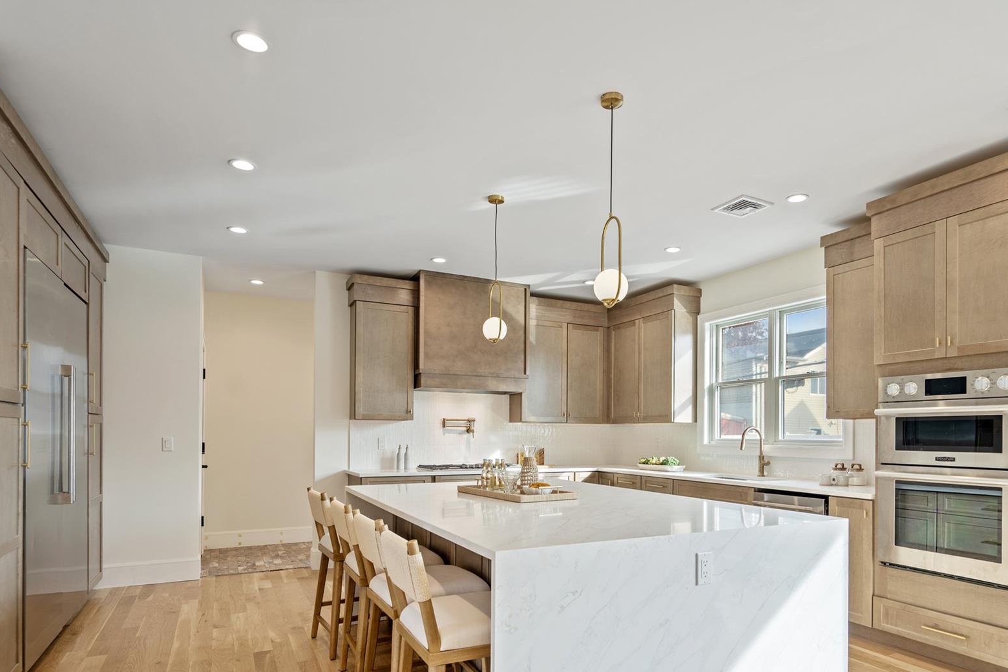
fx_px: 588
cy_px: 430
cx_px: 560
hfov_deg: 80.9
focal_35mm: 21
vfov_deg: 58.6
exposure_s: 1/10
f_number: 5
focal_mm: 16
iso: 100
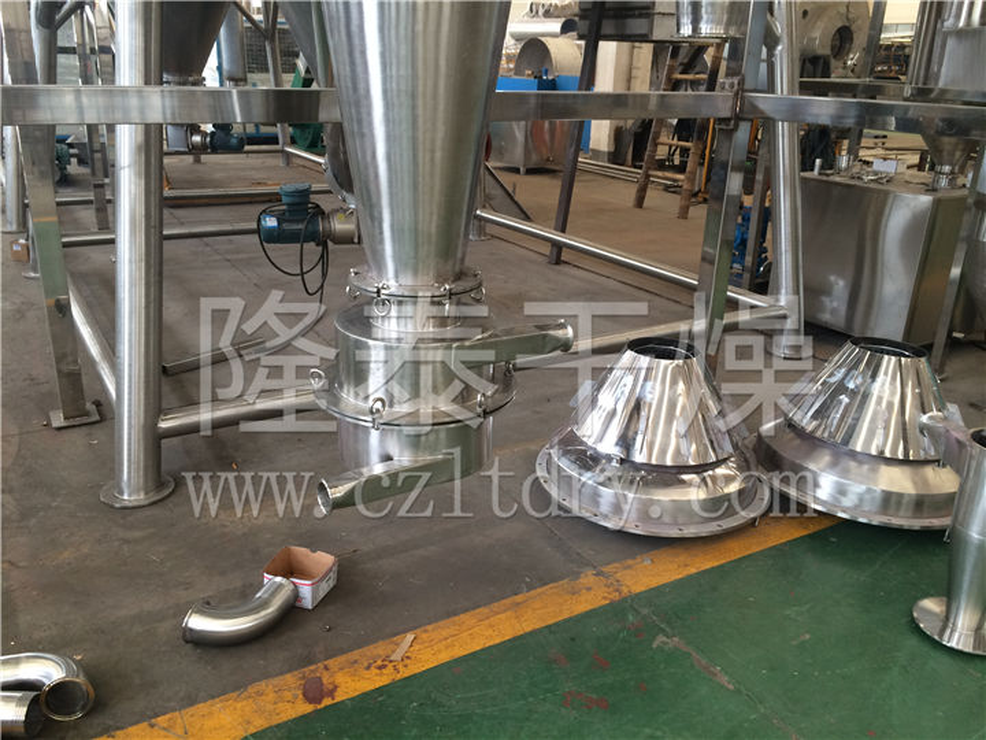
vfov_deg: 48.2
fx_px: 826
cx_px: 493
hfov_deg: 61.7
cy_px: 370
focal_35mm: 29
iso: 80
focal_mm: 4.15
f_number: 2.2
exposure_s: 1/30
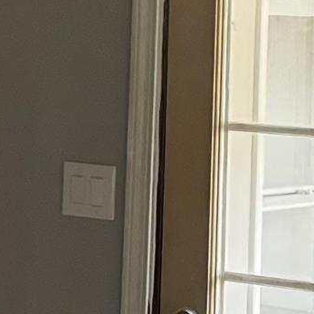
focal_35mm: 188
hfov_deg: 7.8
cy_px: -76
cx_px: -692
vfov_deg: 9.2
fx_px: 1929
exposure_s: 1/38
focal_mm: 6.76
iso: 1000
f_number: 1.78
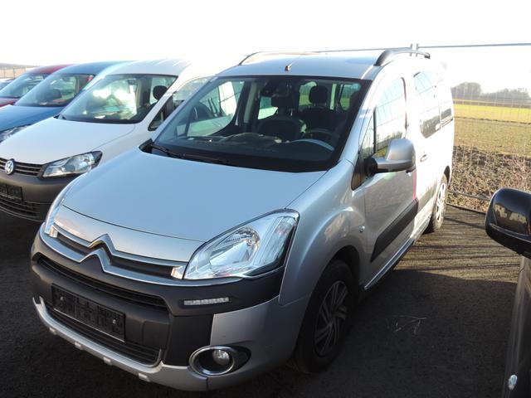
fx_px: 460
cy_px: 199
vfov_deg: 46.8
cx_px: 266
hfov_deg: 60.0
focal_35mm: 30
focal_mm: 5.3
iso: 80
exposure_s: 1/200
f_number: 3.1
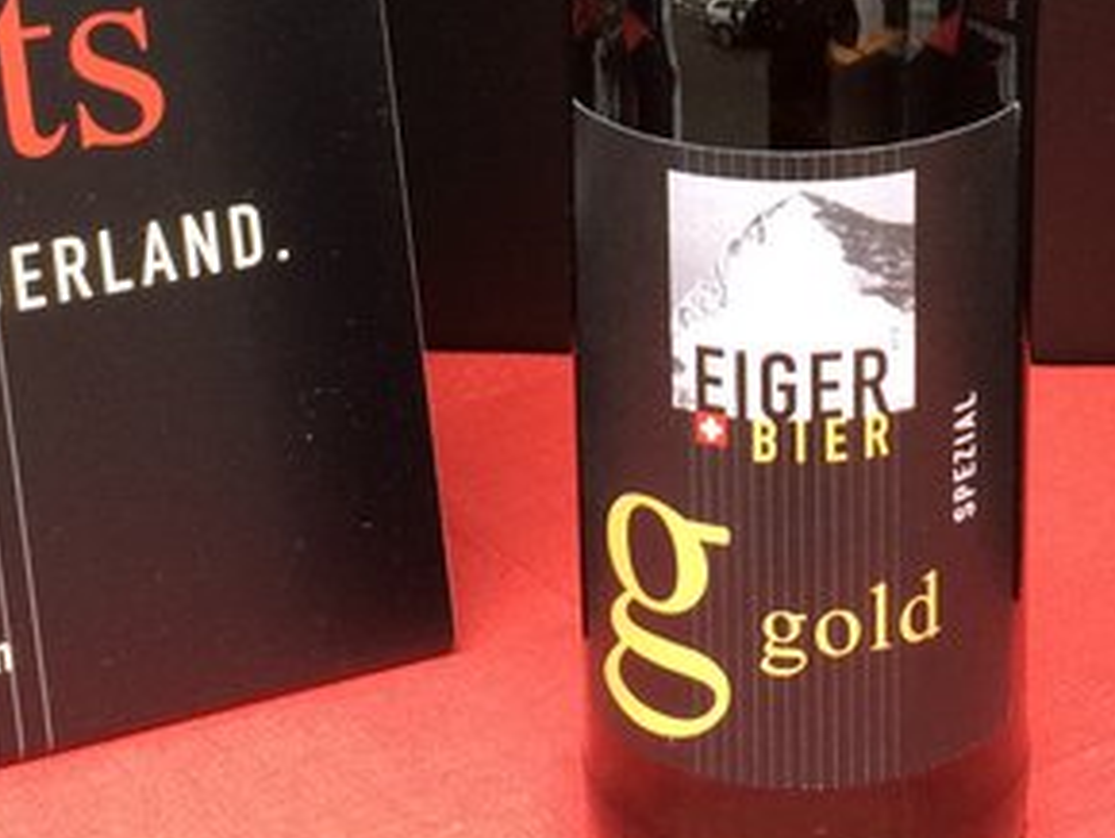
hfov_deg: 19.5
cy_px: -62
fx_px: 3224
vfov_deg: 14.5
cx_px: 823
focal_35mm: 100
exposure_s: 1/100
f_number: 2.2
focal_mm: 4.15
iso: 64
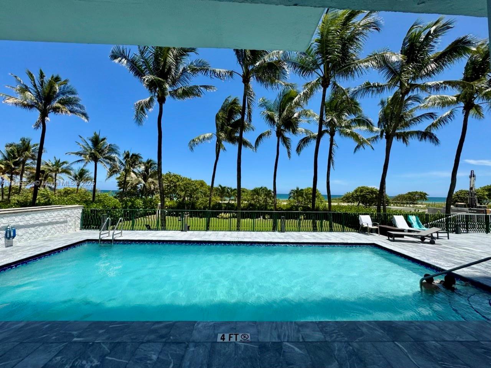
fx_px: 199
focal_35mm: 14
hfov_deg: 102.1
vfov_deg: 85.7
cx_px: 246
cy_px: 184
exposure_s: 1/2342
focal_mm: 2.22
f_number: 2.2
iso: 50
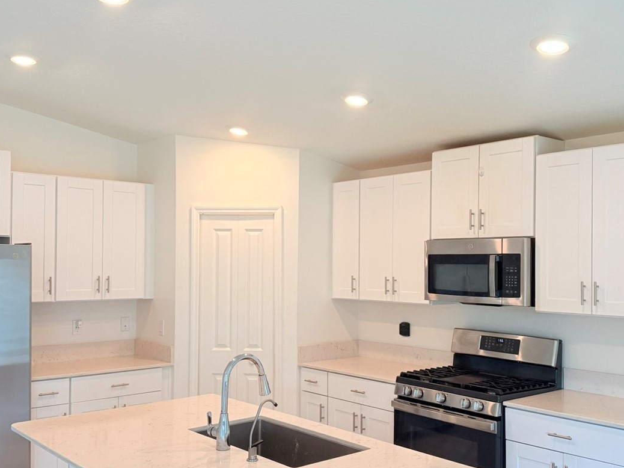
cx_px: 321
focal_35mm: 37
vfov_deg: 38.6
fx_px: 667
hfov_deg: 50.1
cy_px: 253
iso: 160
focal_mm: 6.76
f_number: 1.78
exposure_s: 1/240
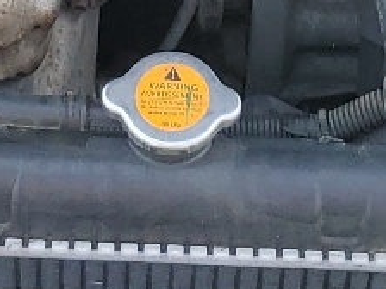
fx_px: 2074
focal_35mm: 186
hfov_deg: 10.6
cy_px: -454
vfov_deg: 7.4
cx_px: 155
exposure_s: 1/667
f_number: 1.5
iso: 50
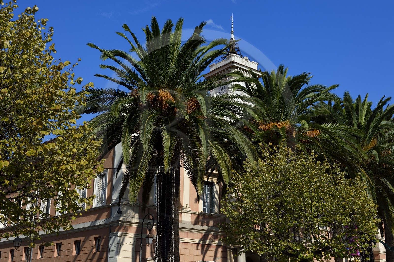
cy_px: 131
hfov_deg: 41.1
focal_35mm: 48
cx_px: 197
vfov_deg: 28.0
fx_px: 525
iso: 200
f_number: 16
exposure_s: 1/250
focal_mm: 48
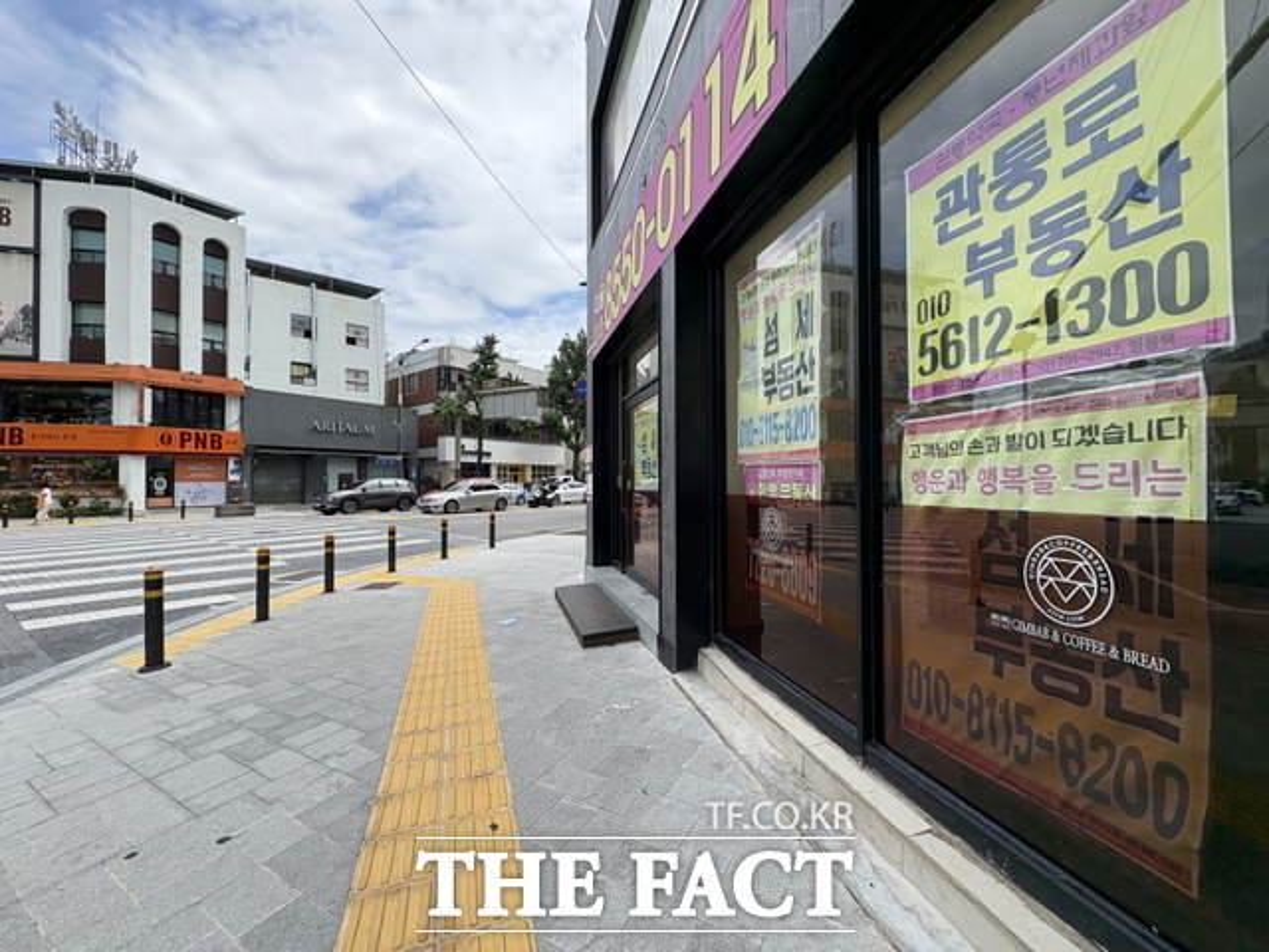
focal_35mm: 14
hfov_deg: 102.1
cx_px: 634
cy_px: 476
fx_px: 513
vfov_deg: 85.7
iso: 64
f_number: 2.2
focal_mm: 2.22
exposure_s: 1/1256
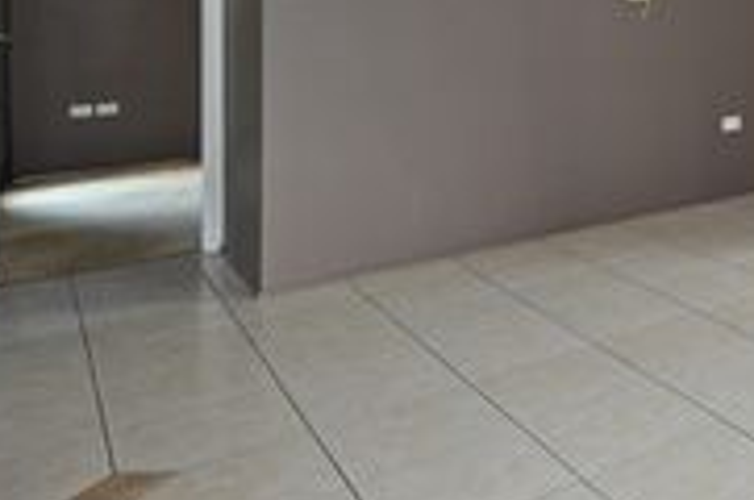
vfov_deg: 31.1
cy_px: -23
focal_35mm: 39
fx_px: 815
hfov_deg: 36.8
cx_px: 925
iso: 100
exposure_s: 1/6
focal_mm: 10
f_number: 4
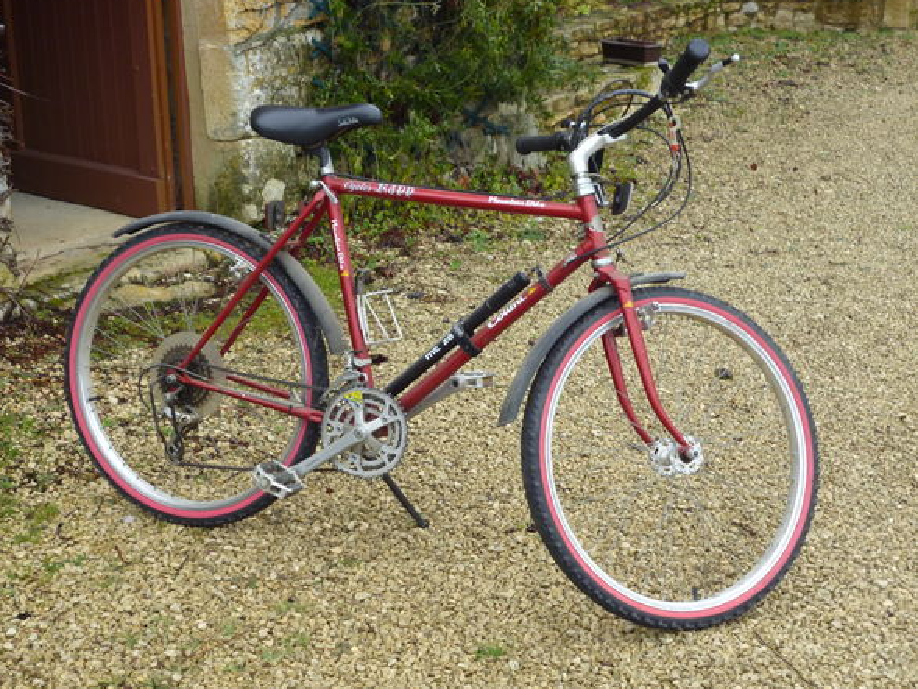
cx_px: 457
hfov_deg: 33.8
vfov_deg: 25.7
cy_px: 340
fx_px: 1512
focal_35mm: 57
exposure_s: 1/80
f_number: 4.4
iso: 200
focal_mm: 10
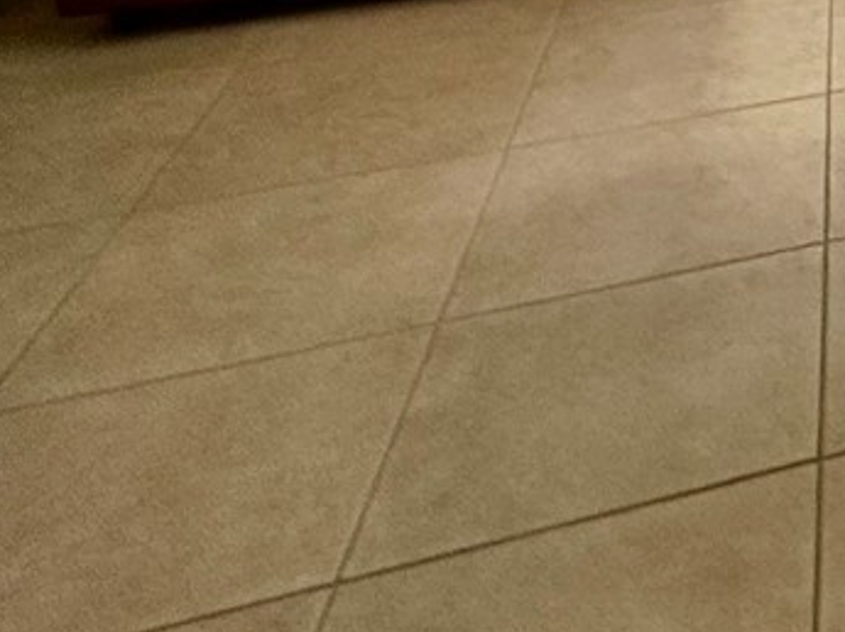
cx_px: 1590
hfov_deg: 19.9
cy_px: -473
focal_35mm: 65
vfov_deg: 18.3
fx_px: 1585
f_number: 2.2
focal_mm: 2.22
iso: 40
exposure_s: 1/177
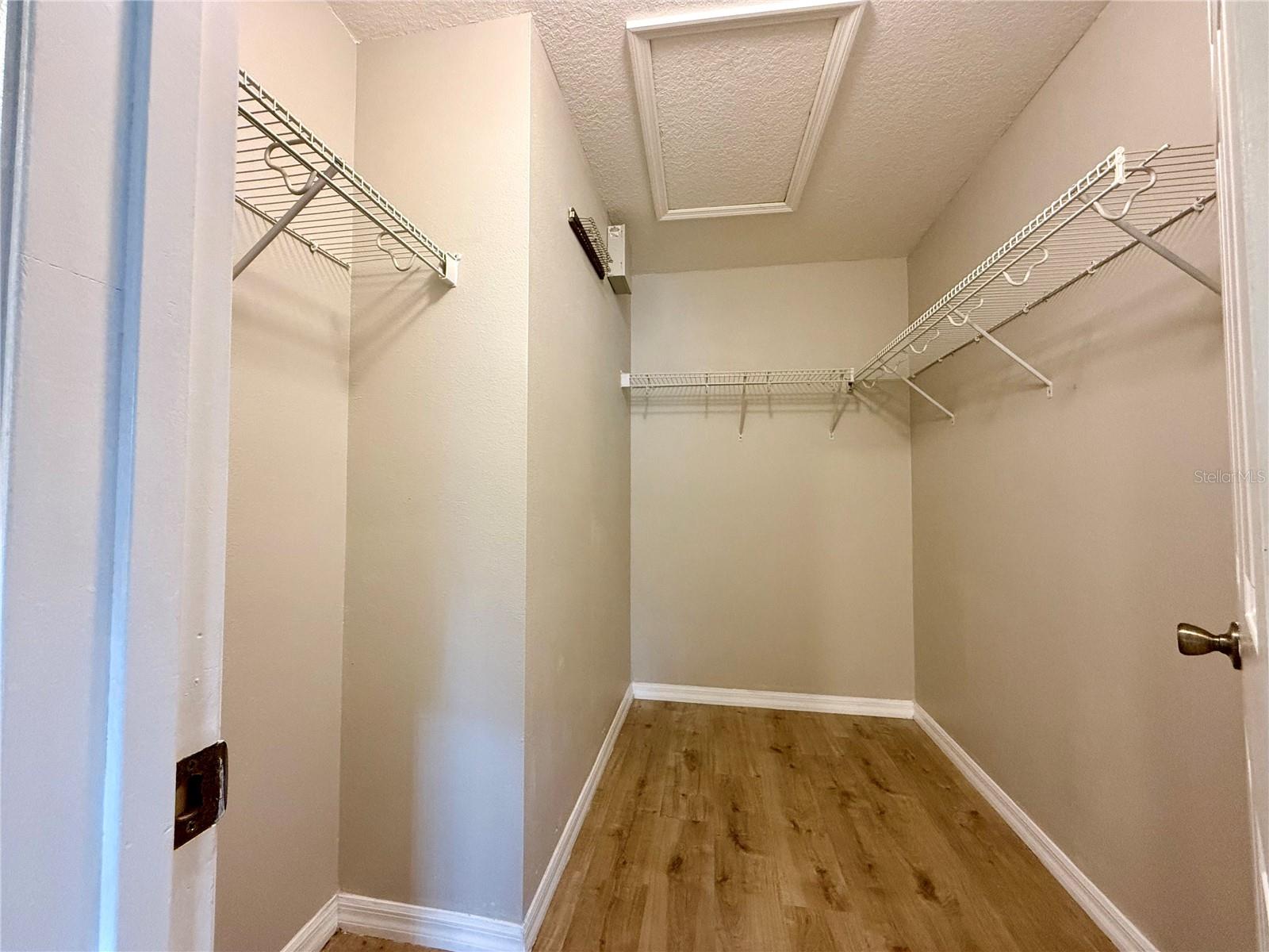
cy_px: 476
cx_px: 634
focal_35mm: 14
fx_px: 513
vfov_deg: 85.7
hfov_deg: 102.1
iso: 500
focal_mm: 2.22
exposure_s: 1/60
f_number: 2.2
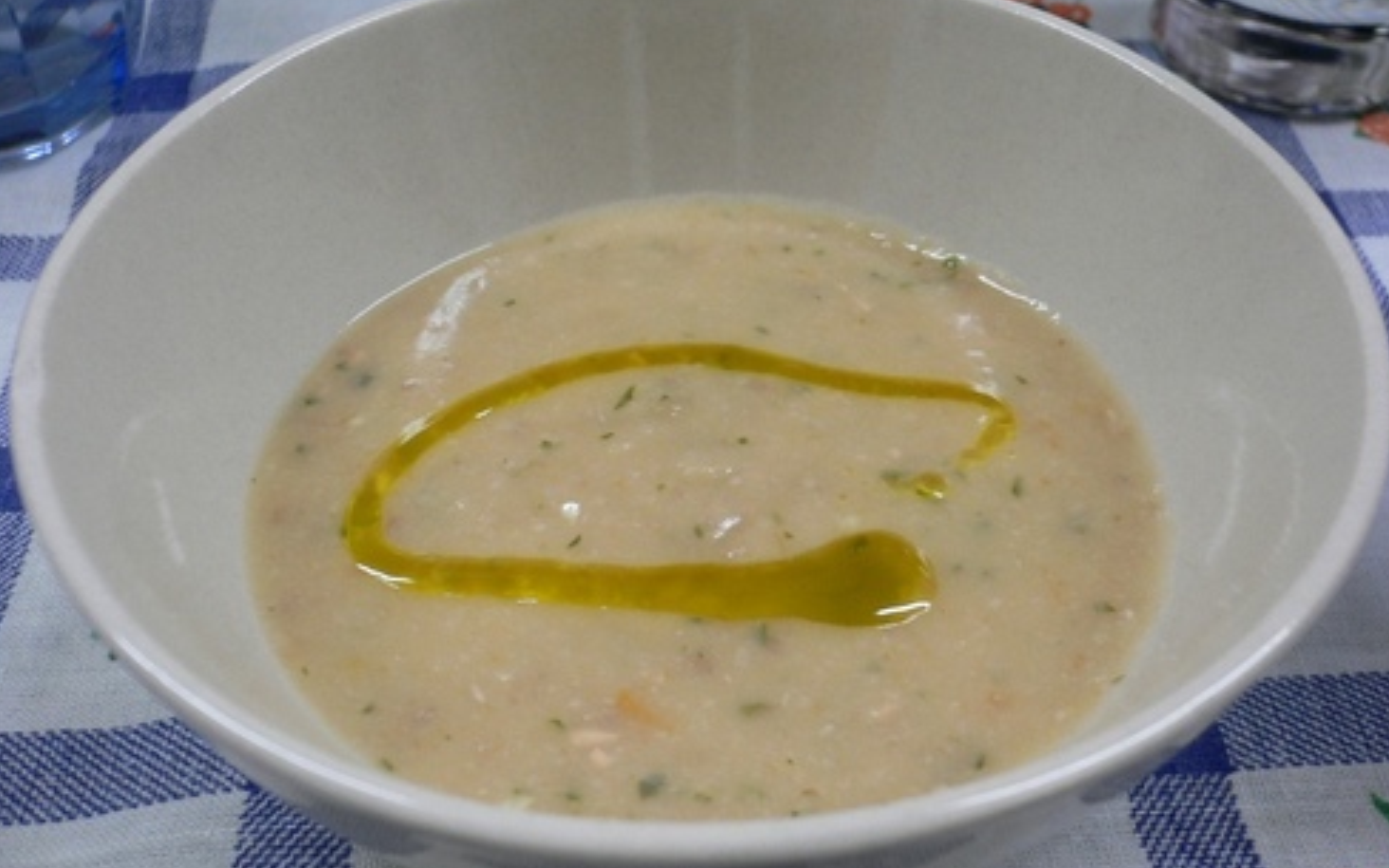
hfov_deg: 51.5
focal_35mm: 38
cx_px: 703
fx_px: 1438
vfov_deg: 33.6
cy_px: 465
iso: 100
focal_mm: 5.8
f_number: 2.8
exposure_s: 1/25
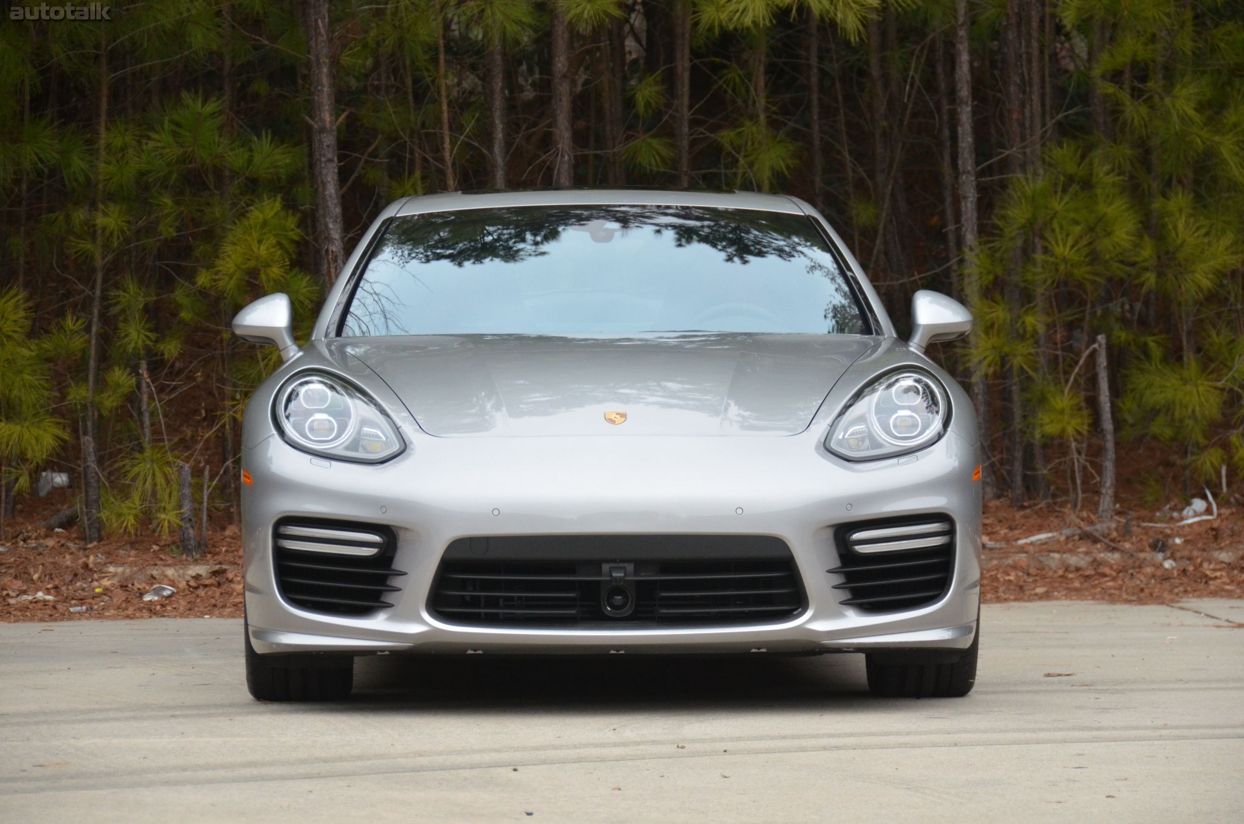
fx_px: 4914
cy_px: 412
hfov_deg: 14.4
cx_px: 622
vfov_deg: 9.6
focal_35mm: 142
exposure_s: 1/500
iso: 1400
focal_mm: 95
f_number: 5.3
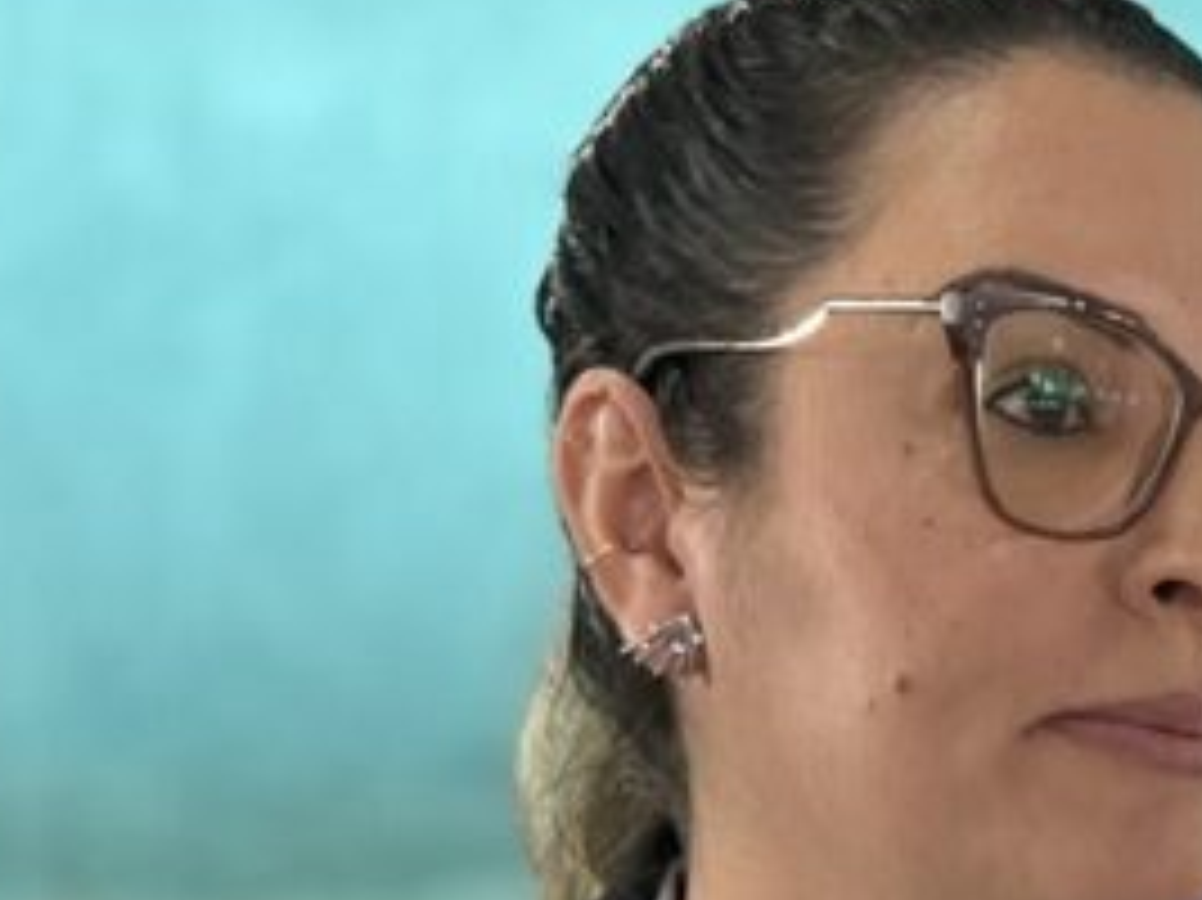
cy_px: 1521
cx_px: 1373
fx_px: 3193
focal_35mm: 92
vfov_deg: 14.5
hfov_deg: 20.2
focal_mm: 6.86
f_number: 1.78
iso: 320
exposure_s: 1/60
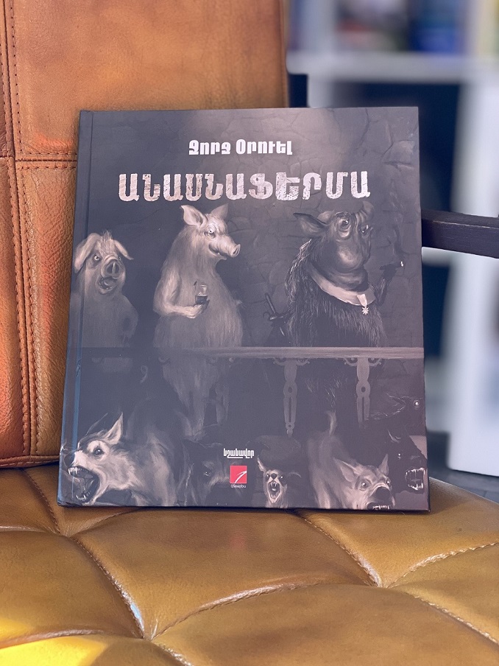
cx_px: 250
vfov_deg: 36.8
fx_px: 999
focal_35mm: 52
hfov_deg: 28.0
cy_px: 333
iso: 125
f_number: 2
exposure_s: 1/122
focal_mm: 6
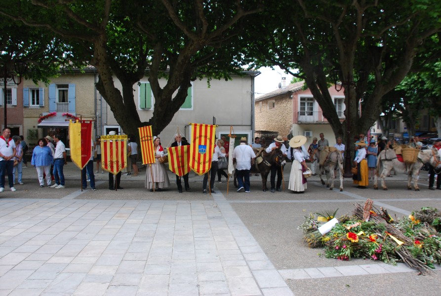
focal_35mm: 27
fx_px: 332
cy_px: 148
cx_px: 220
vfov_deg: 48.2
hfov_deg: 67.3
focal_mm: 18
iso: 400
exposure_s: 1/250
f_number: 8
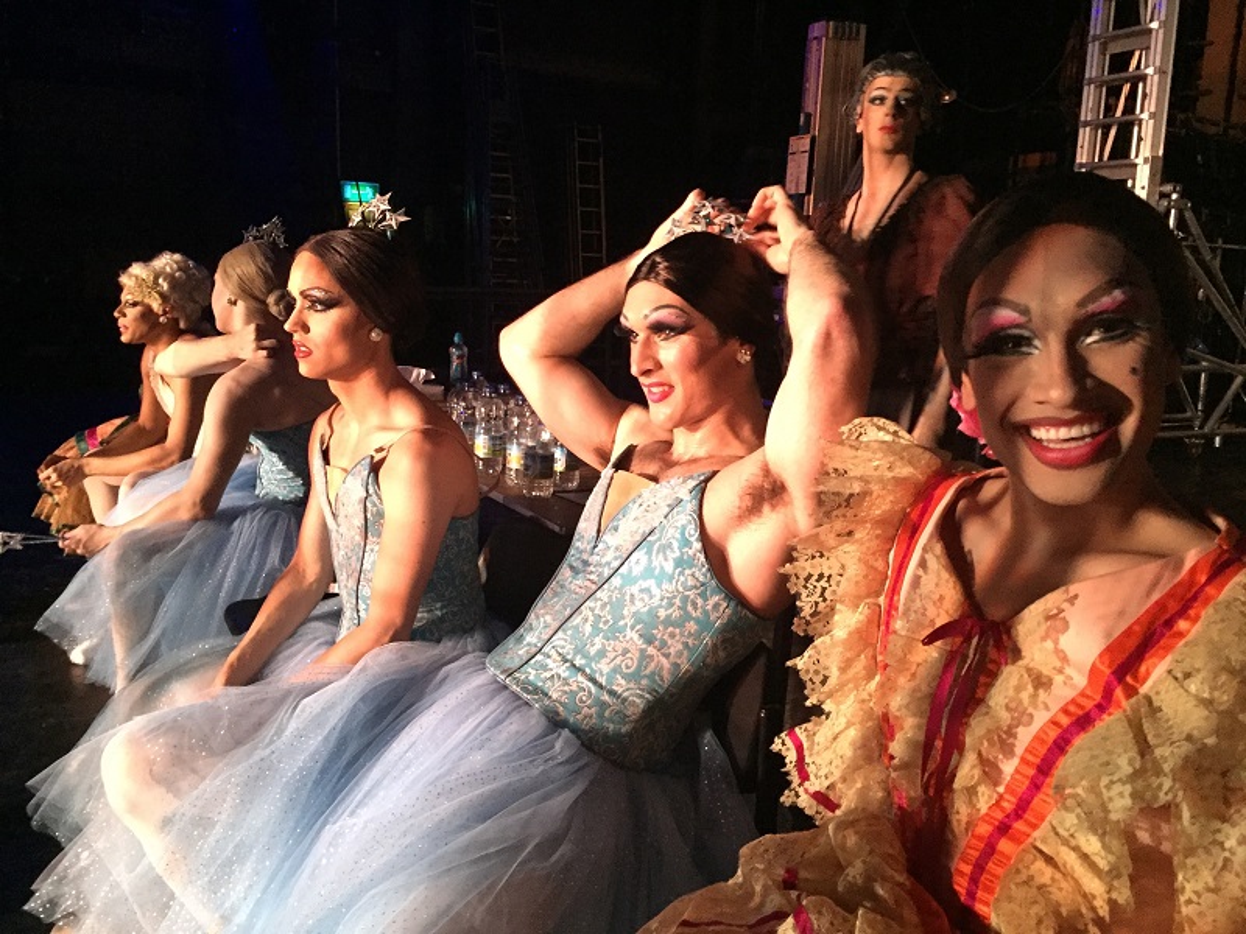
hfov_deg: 61.7
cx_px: 623
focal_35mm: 29
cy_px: 467
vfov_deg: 48.2
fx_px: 1044
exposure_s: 1/17
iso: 400
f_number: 2.2
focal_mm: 4.15
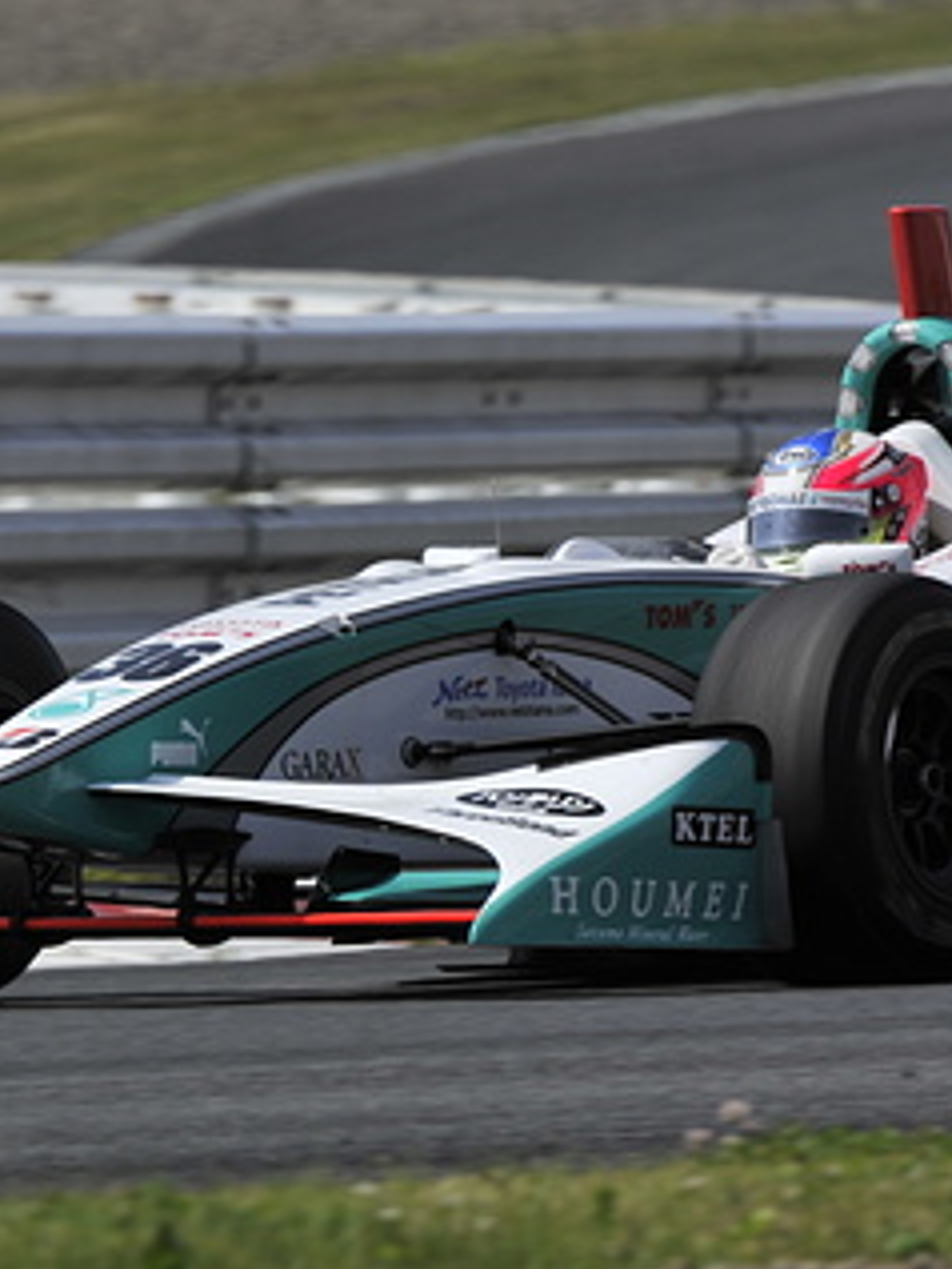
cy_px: 600
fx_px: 40016
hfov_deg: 1.4
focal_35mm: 1092
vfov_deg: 1.8
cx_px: 918
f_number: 13
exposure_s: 1/800
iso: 200
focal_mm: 500
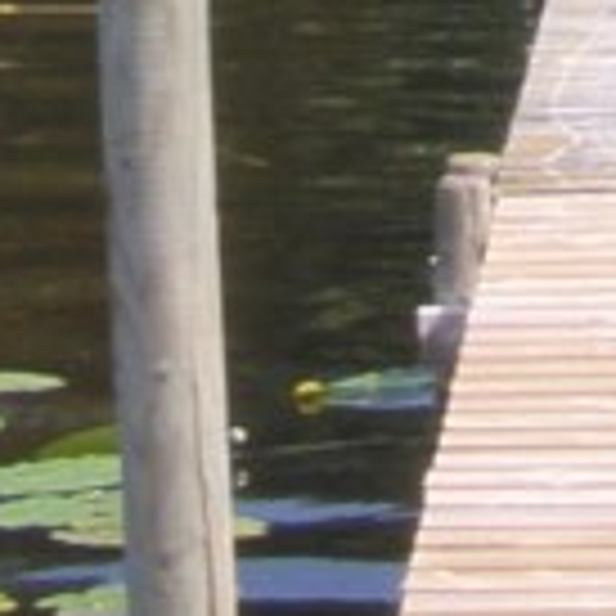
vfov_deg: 4.8
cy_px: -962
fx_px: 7127
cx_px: 1461
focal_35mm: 354
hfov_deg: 4.8
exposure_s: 1/200
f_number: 6.6
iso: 50
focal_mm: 6.7
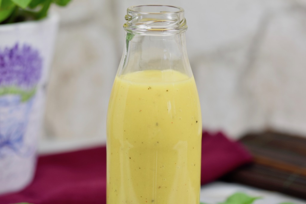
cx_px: 153
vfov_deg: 8.7
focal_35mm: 158
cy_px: 102
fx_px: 1339
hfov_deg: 13.0
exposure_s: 1/60
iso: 400
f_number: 4
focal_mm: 105
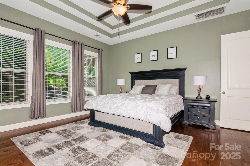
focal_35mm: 16
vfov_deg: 71.9
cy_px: 83
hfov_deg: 95.1
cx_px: 125
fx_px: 114
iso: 200
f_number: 8
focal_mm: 11
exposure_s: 1/60
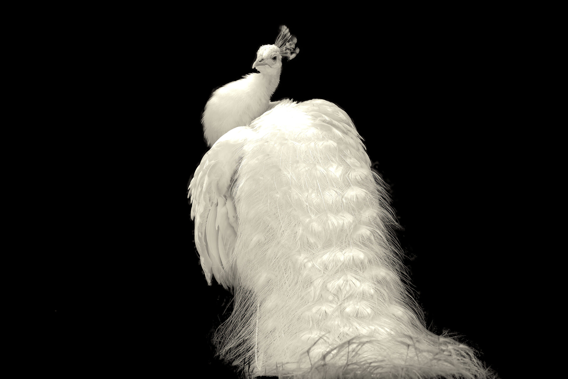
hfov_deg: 4.6
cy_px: 190
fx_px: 7099
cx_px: 284
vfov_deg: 3.1
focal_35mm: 450
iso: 450
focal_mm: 300
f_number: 8
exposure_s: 1/1250
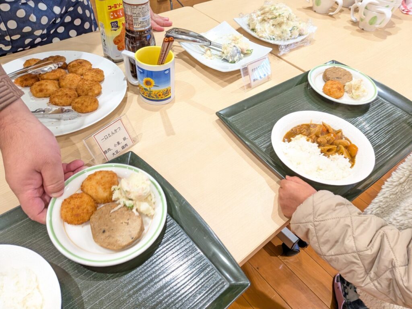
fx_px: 286
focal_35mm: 24
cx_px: 206
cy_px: 154
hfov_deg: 71.6
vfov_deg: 56.8
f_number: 1.7
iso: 132
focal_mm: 4.53
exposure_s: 1/50
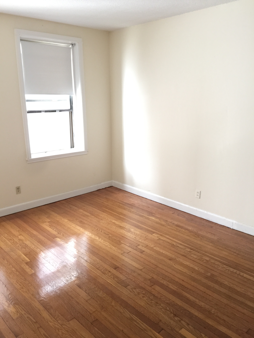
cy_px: 169
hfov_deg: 48.2
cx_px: 127
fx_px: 284
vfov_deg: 61.7
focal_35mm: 29
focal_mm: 4.15
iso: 100
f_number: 2.2
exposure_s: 1/15
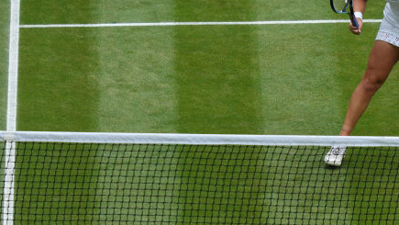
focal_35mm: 987
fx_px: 10446
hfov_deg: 2.2
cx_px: 248
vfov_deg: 1.2
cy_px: 179
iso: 400
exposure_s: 1/2000
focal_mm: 400
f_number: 3.2
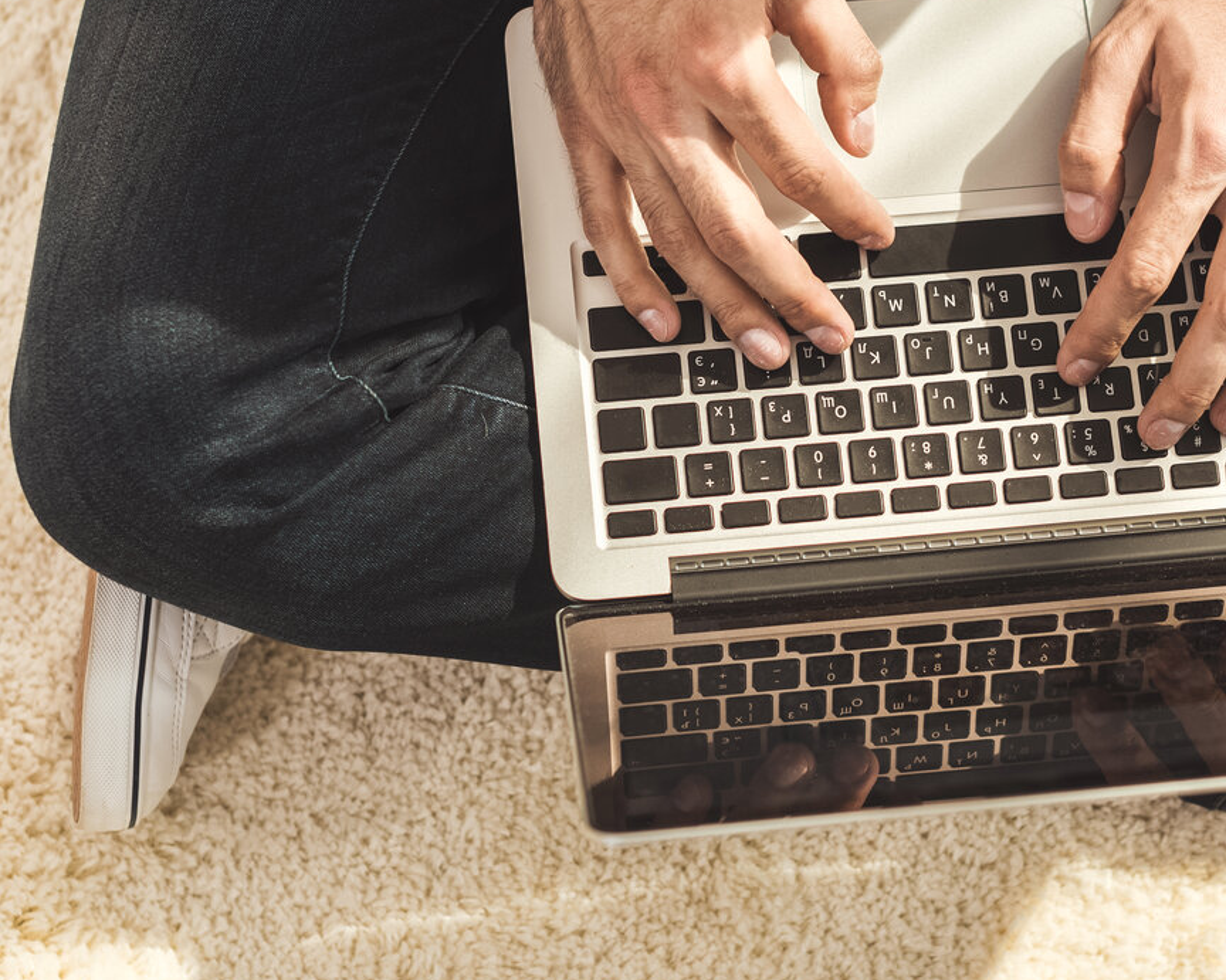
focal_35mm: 100
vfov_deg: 15.4
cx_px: 840
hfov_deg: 19.1
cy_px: 430
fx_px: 3628
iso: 64
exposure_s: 1/250
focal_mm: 50
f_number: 2.8
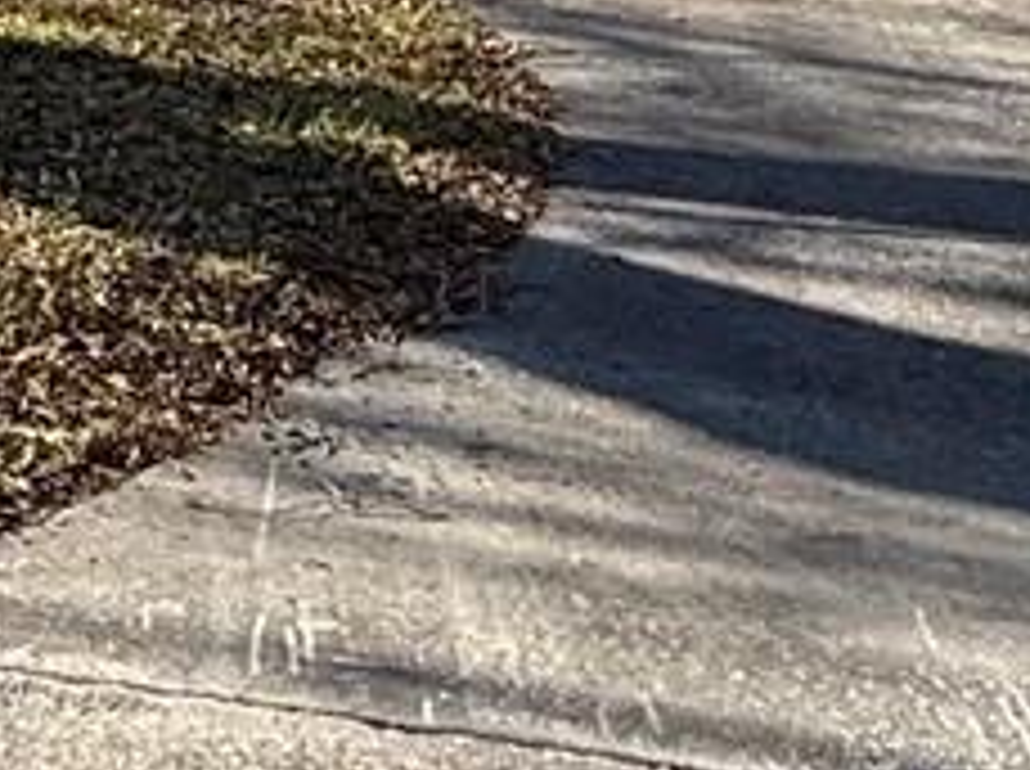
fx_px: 2911
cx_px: -675
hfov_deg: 17.3
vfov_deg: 13.5
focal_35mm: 98
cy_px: -626
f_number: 2.2
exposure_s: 1/1534
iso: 64
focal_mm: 2.22
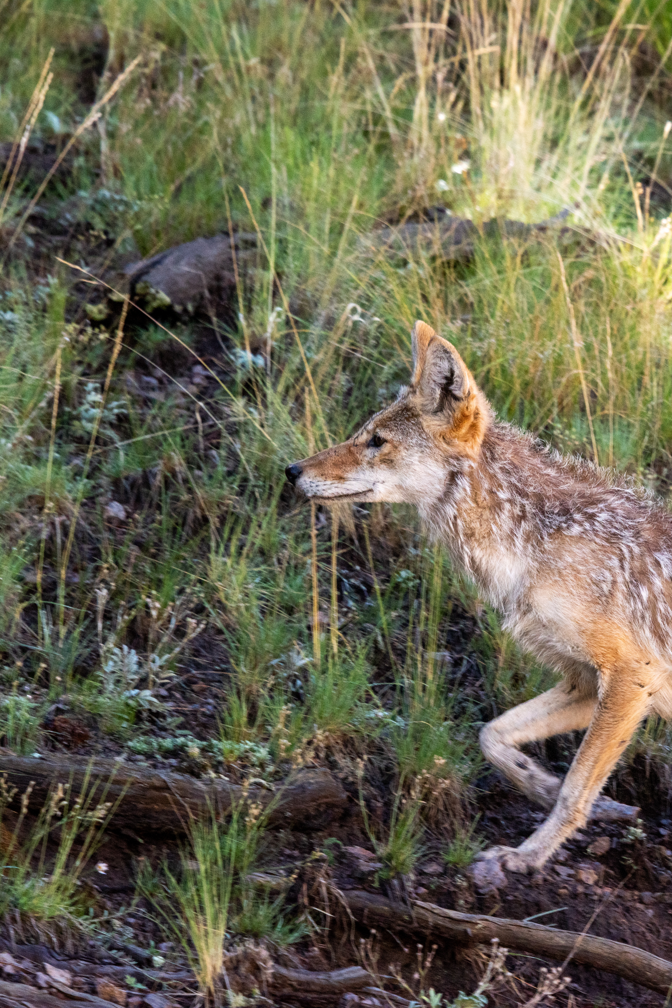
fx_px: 8399
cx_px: 583
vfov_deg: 6.9
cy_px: 504
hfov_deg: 4.6
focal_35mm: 300
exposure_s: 1/320
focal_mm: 200
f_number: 11
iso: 500
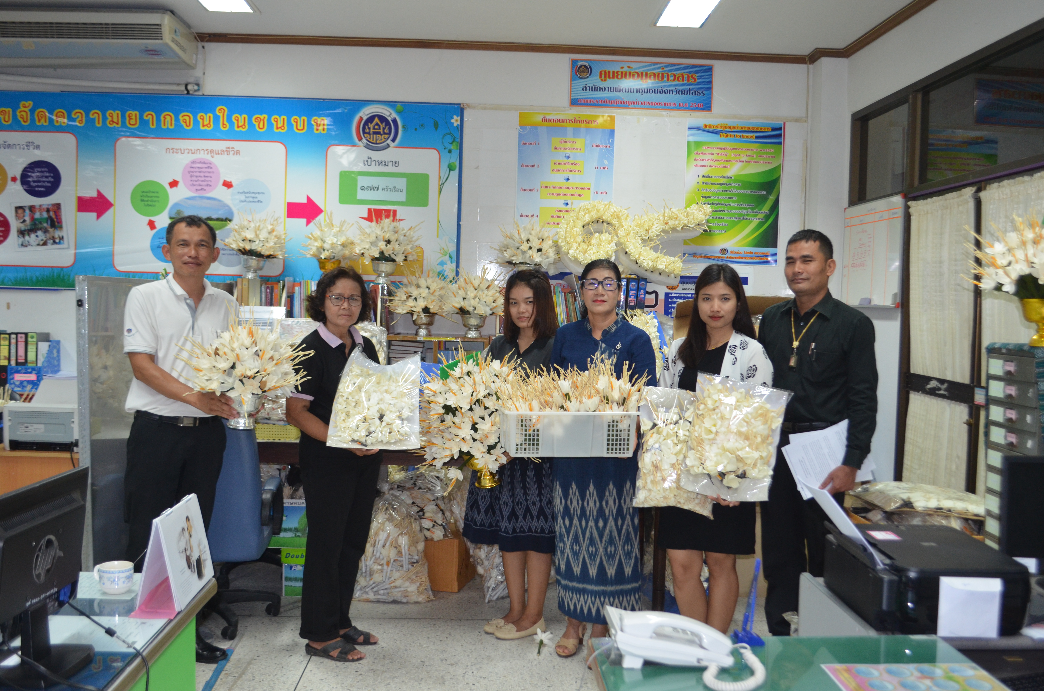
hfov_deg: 53.2
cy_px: 346
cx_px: 522
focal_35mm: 36
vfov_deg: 36.7
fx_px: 1042
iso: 800
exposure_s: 1/60
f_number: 4
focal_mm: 24
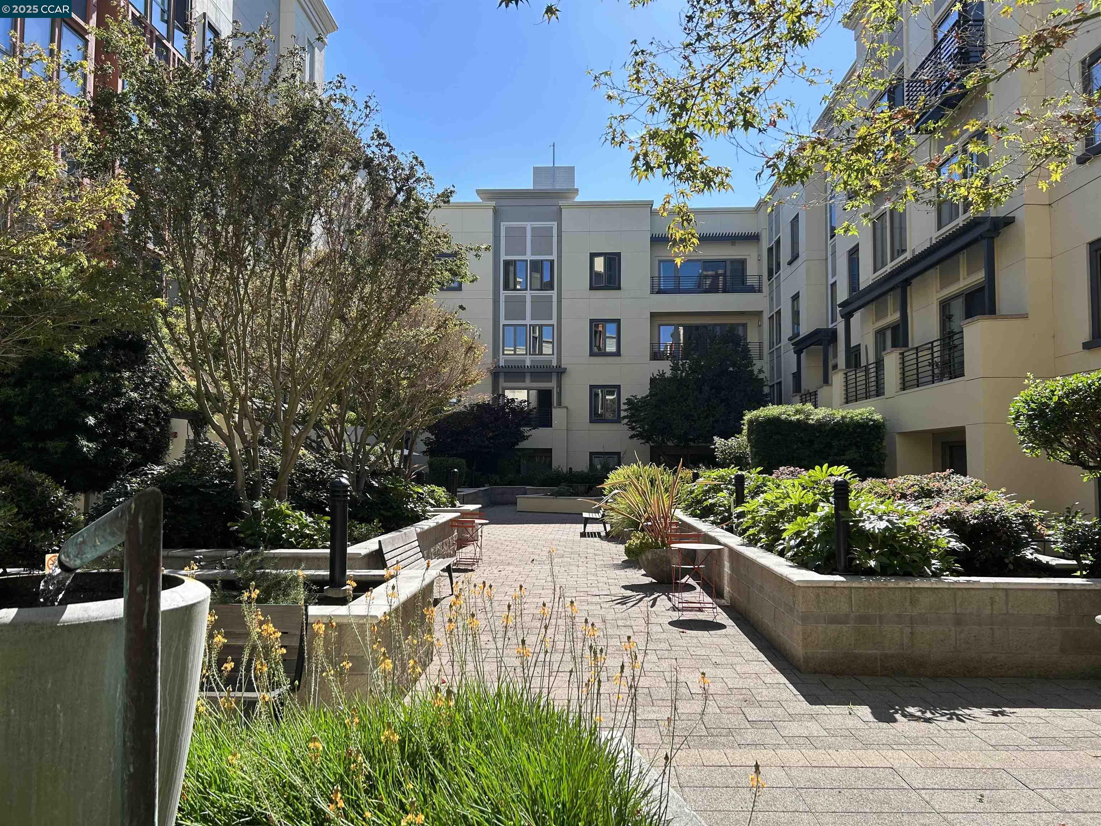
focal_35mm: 26
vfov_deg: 53.1
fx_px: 827
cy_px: 413
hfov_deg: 67.3
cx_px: 550
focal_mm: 5.7
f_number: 1.5
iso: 50
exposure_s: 1/1901
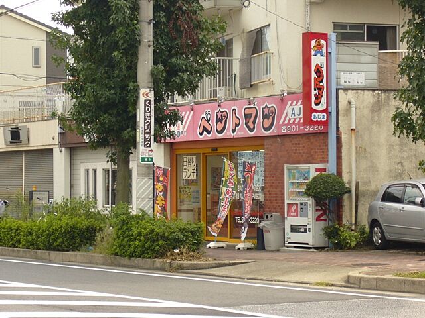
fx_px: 1289
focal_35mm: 105
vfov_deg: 14.1
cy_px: 159
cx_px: 212
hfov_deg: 18.7
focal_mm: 17.4
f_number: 5
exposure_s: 1/160
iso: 80
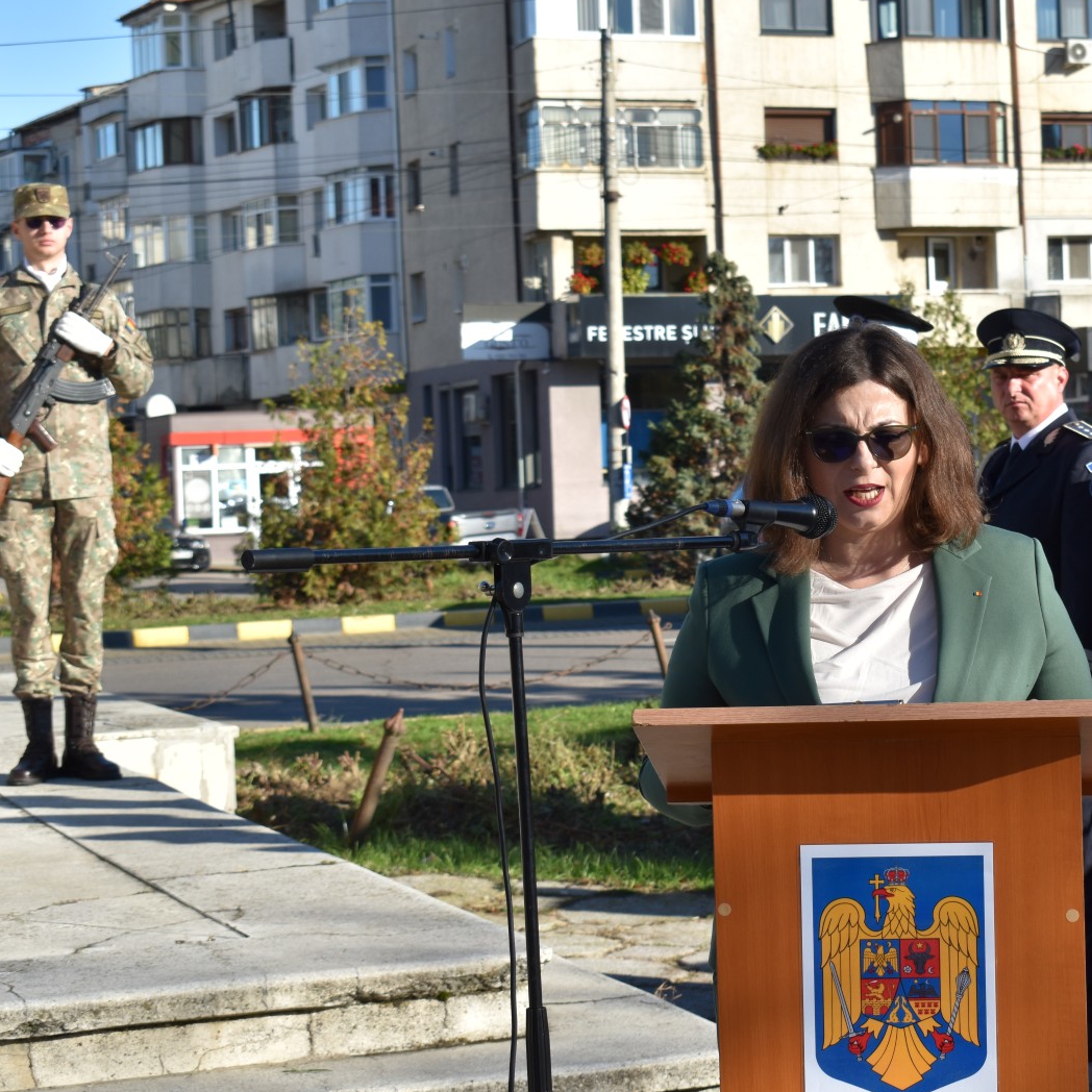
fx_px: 3164
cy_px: 535
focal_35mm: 89
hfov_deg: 19.4
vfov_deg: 19.6
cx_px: 835
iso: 125
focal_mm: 45
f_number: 8
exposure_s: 1/250
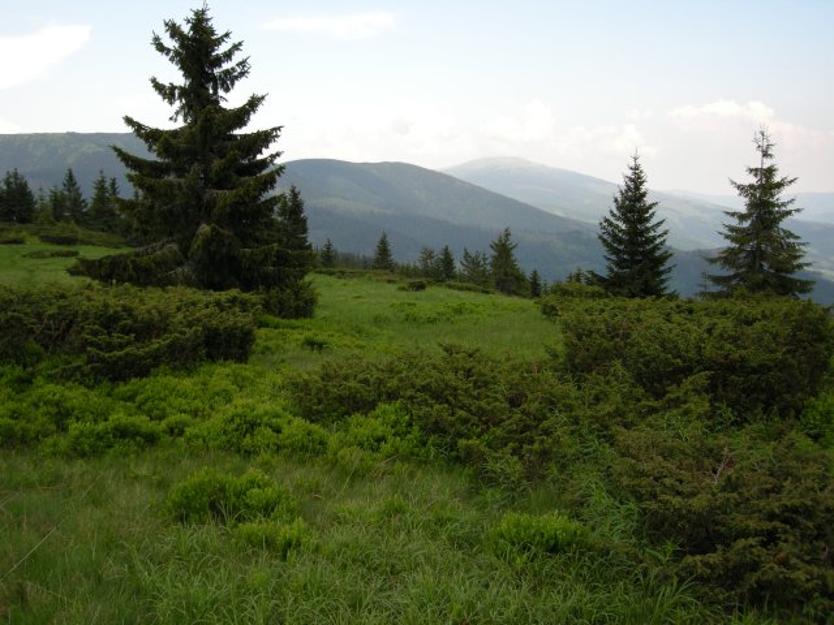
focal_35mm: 36
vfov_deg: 39.7
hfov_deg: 51.4
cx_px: 417
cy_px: 312
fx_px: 867
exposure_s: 1/237
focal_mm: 7.5
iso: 100
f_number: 4.8
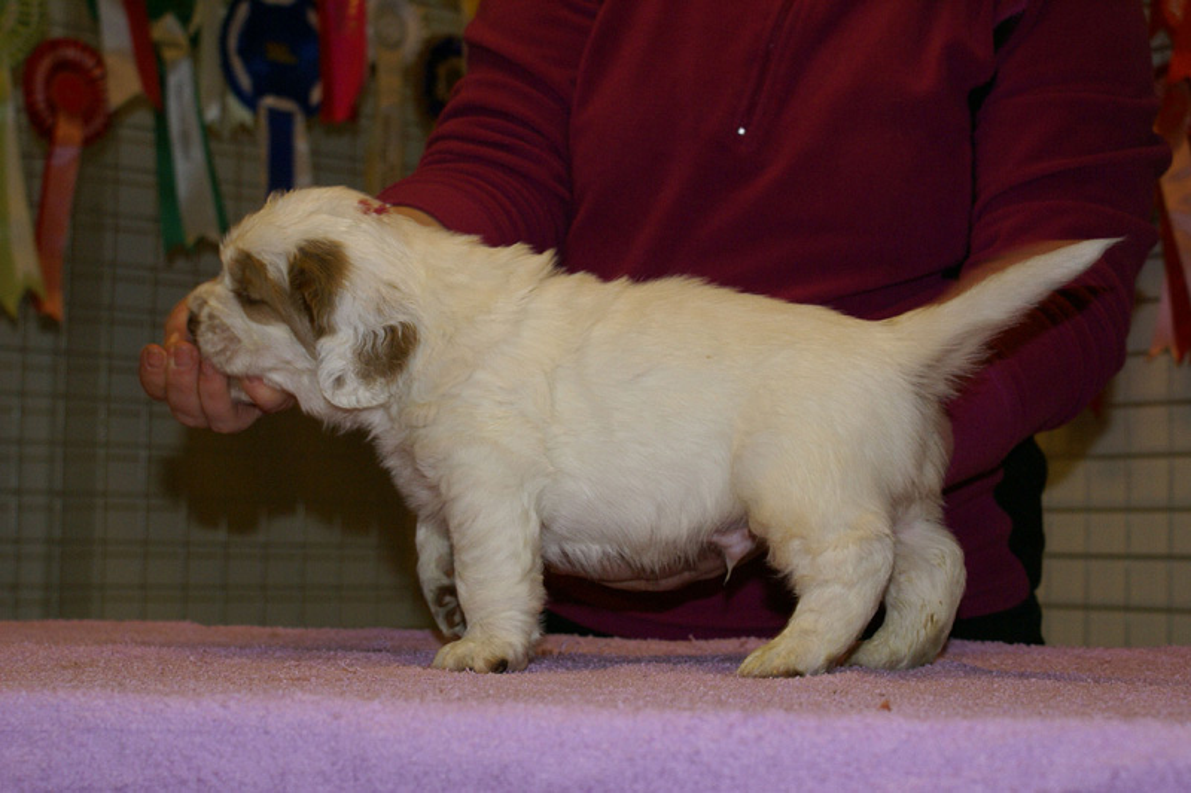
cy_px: 396
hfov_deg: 33.4
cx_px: 596
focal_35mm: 60
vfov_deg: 22.6
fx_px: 1984
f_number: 5.6
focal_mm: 40
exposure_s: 1/60
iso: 400
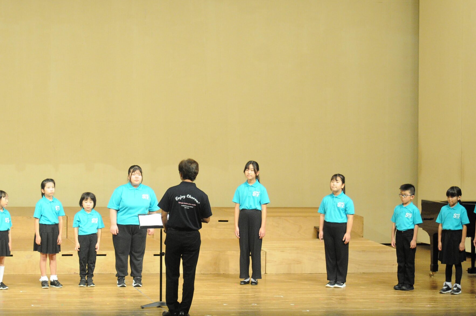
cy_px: 201
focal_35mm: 152
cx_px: 190
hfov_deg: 13.5
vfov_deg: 9.0
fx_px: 2007
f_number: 4.5
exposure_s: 1/125
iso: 1600
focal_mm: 70
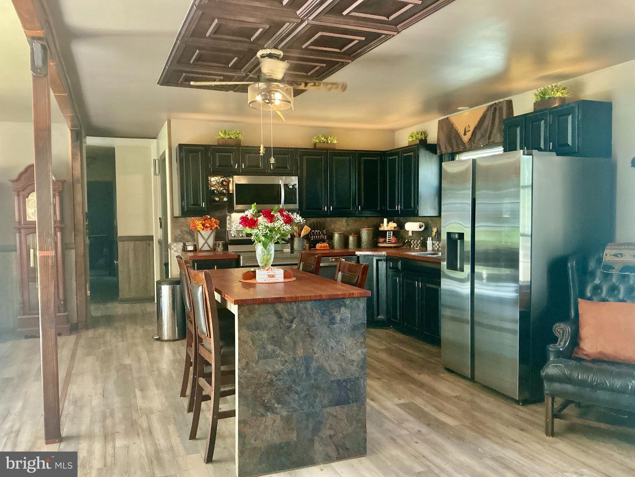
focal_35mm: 29
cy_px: 238
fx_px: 532
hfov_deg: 61.7
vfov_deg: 48.2
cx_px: 318
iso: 250
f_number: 1.8
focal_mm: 3
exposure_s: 1/60
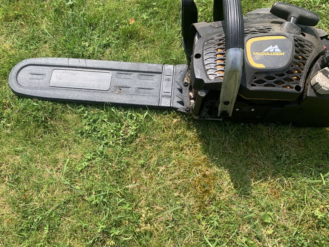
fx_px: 295
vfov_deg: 45.4
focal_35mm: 31
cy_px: 114
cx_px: 140
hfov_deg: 58.1
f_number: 1.8
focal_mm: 4.25
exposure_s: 1/1124
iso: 25
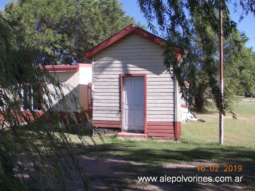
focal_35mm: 28
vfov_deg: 49.7
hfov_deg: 63.5
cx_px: 128
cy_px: 96
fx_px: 206
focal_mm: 4
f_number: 5.4
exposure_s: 1/200
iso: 80
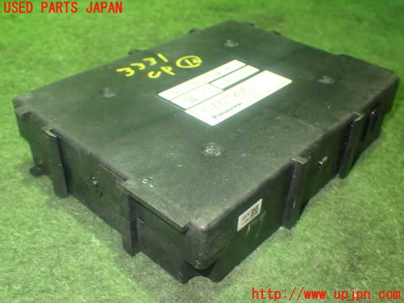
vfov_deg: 37.7
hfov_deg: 49.0
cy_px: 152
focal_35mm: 38
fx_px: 443
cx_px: 202
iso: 800
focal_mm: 6.83
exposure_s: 1/25
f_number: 2.7
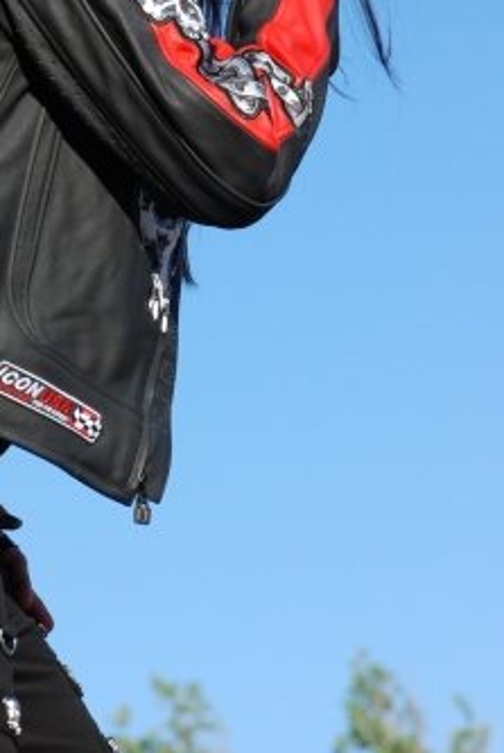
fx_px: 6573
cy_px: 400
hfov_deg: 4.4
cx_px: 133
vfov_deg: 6.6
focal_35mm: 314
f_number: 5.6
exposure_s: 1/400
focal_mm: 90
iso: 200
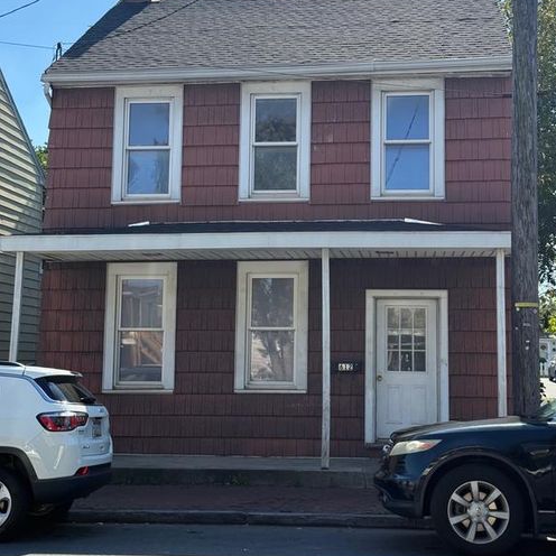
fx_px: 1036
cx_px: 279
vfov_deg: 30.0
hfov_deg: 30.0
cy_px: 239
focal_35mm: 57
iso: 100
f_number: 1.78
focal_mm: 6.76
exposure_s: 1/3534
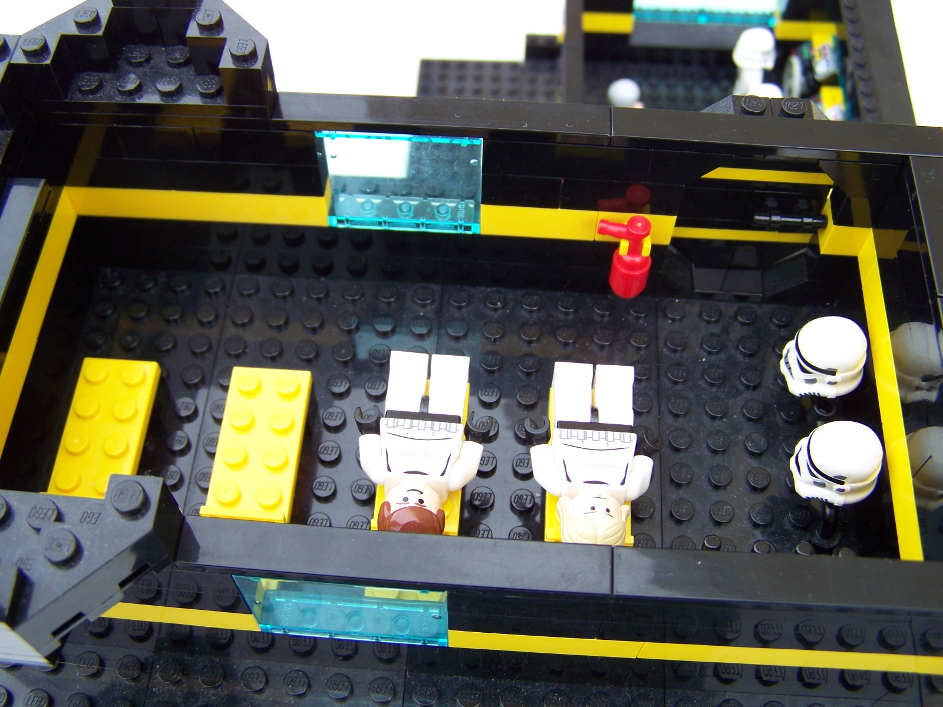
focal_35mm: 38
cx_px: 472
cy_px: 354
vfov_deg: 37.7
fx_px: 1035
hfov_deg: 49.0
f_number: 2.8
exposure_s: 1/125
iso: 64
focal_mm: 6.3
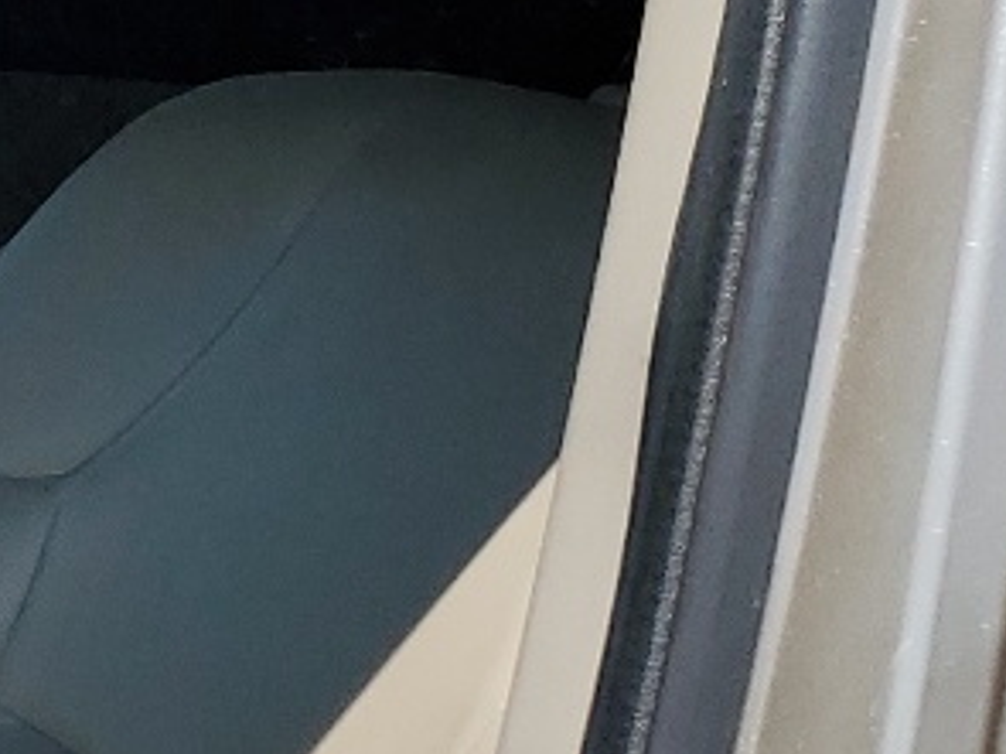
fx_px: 4096
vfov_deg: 10.5
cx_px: -1398
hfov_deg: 11.6
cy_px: 679
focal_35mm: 141
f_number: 1.5
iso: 50
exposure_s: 1/2000
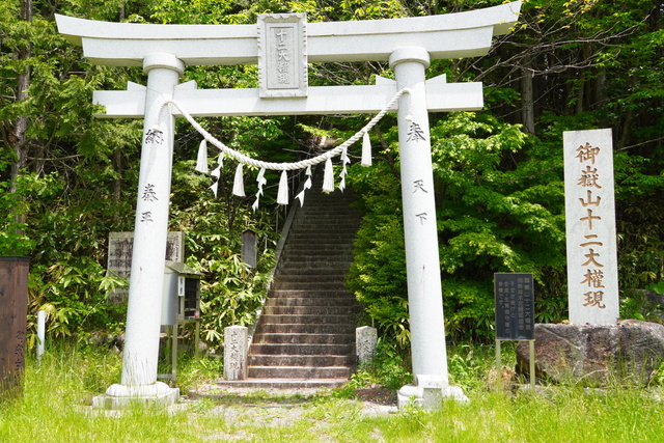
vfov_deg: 38.4
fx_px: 636
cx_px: 332
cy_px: 222
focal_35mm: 34
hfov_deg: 55.1
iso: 640
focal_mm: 23
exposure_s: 1/500
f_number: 8
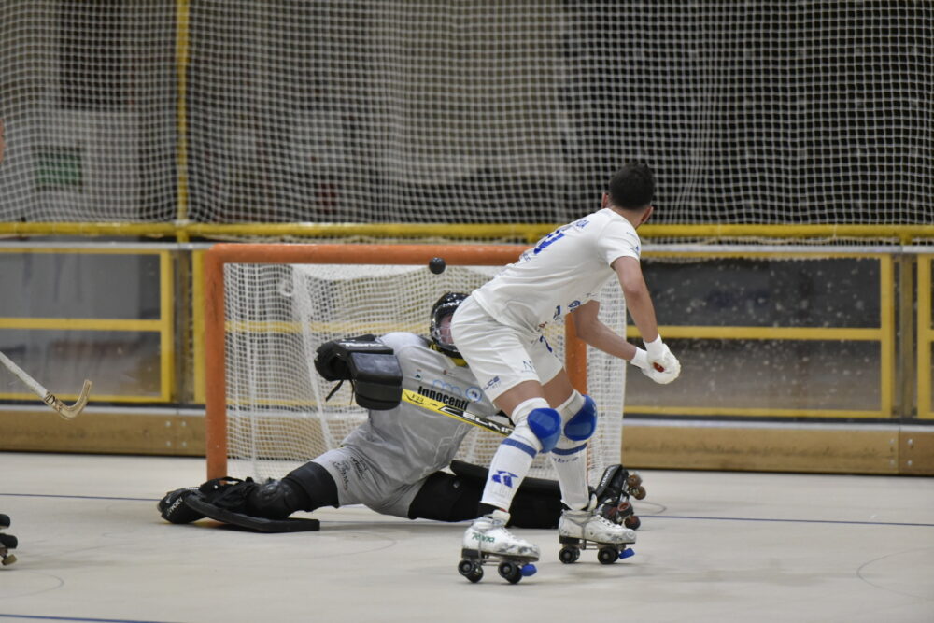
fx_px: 5189
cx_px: 467
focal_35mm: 200
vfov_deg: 6.9
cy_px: 312
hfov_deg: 10.3
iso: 4000
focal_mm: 200
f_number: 2.8
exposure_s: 1/800
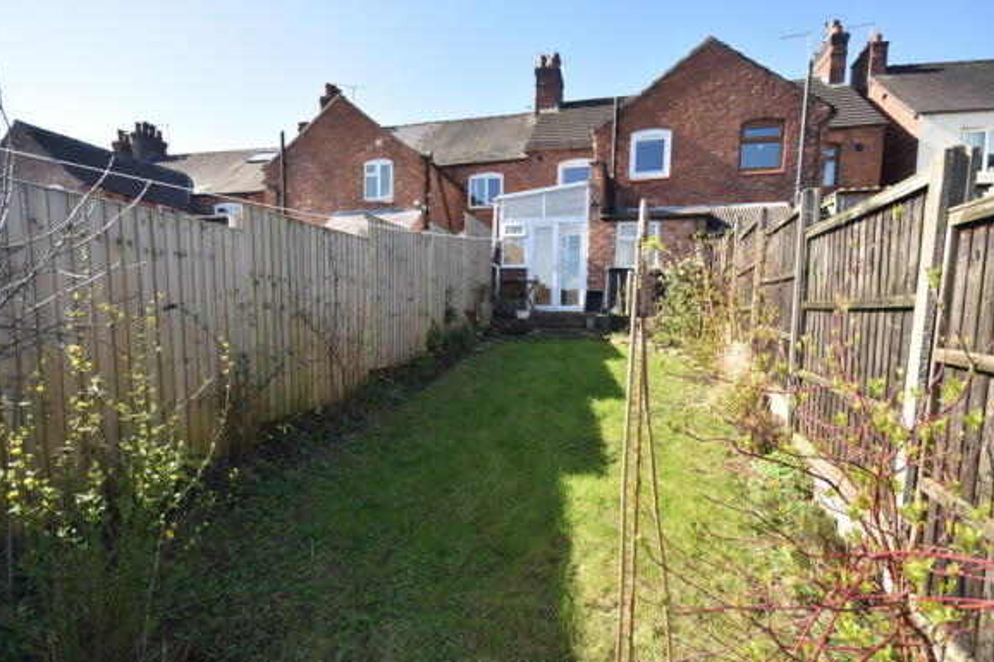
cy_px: 362
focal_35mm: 17
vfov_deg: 70.3
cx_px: 489
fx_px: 469
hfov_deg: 93.3
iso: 100
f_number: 5.6
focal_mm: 10
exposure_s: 1/200
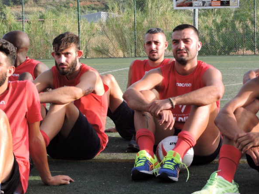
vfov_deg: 10.7
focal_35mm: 138
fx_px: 1032
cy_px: 119
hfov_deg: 14.2
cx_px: 53
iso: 100
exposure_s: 1/160
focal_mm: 14.3
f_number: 4.5
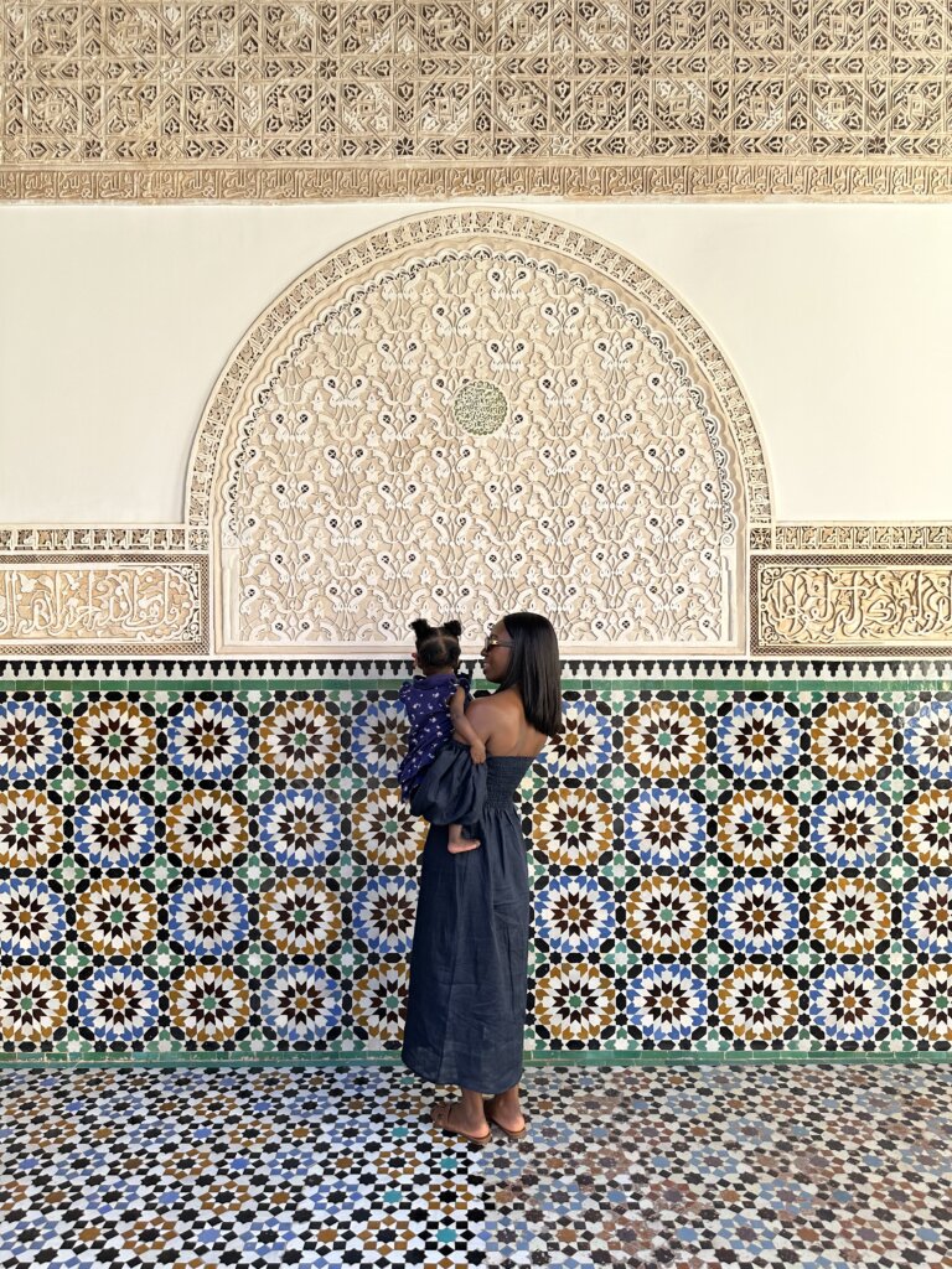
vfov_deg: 71.6
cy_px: 634
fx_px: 880
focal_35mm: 24
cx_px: 476
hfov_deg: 56.8
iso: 80
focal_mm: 6.86
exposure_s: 1/477
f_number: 1.78
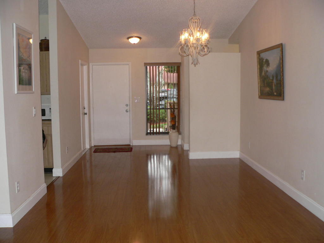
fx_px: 337
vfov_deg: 39.7
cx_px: 162
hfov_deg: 51.4
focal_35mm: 36
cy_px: 122
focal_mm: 6
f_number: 3.3
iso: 100
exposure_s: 1/60
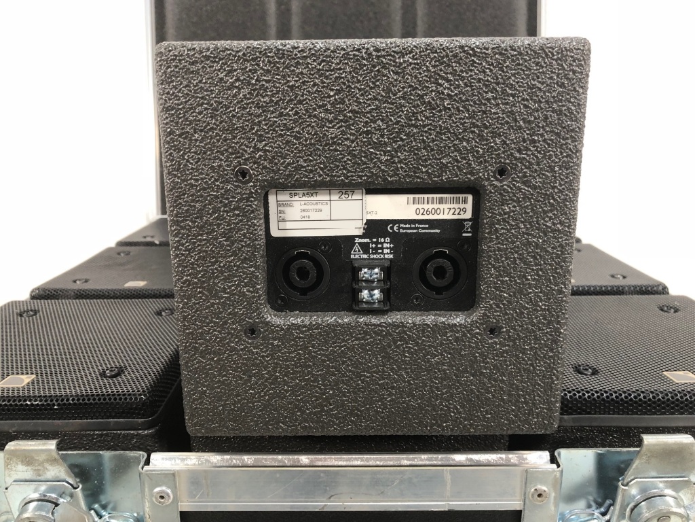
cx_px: 348
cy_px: 261
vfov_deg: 49.7
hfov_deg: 63.4
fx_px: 562
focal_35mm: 28
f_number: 1.8
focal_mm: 3.99
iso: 40
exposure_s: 1/17
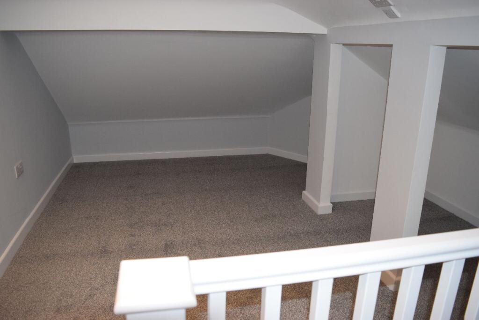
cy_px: 160
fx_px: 359
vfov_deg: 48.0
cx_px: 240
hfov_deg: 67.4
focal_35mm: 27
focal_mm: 18
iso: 800
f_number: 5
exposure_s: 1/100
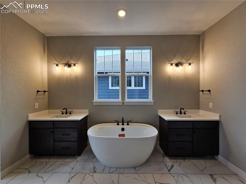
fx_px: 92
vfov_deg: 89.9
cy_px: 92
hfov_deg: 106.2
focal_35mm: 13
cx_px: 123
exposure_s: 1/120
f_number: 2.2
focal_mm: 2.2
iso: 80
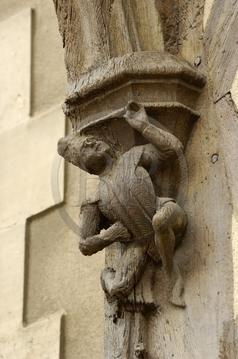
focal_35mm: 300
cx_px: 119
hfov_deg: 4.6
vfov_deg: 6.9
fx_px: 2984
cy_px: 180
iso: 100
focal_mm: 200
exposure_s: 1/160
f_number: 4.5
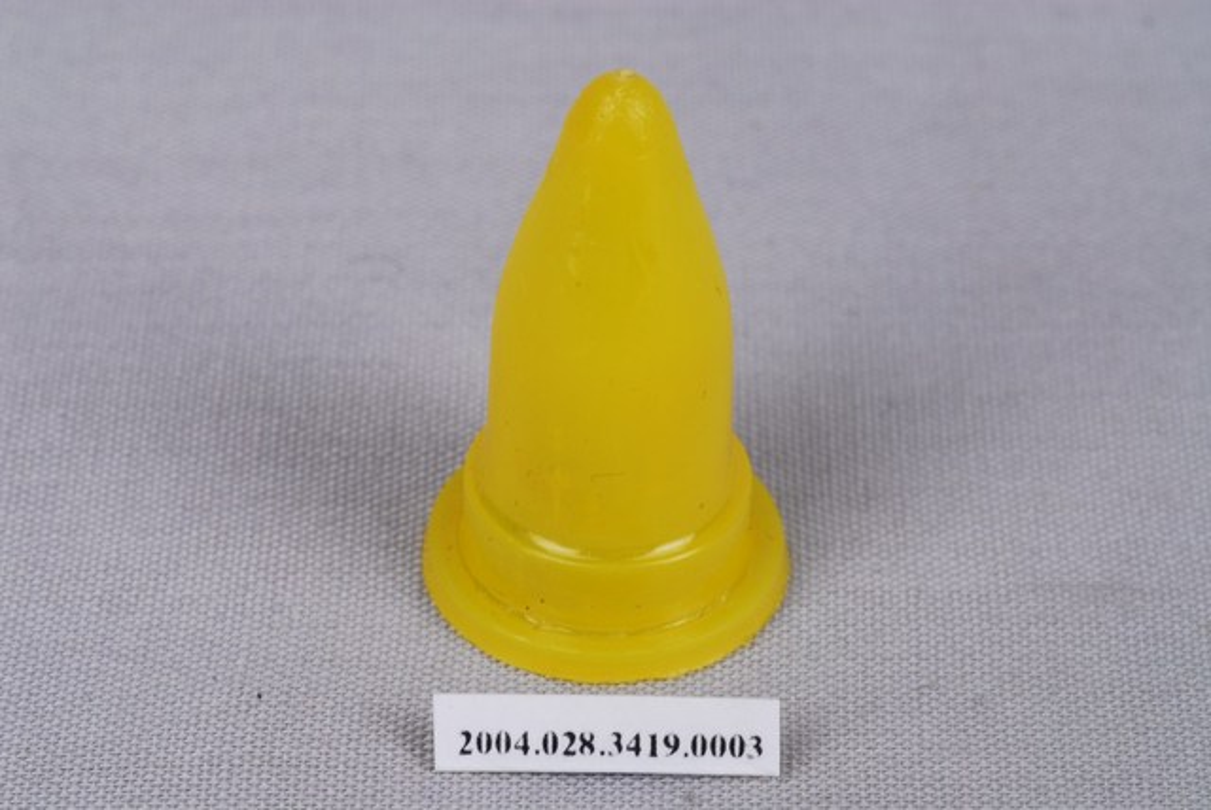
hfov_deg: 22.6
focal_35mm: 90
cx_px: 606
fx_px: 3030
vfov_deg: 15.2
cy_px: 405
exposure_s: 1/60
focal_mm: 60
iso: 100
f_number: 32
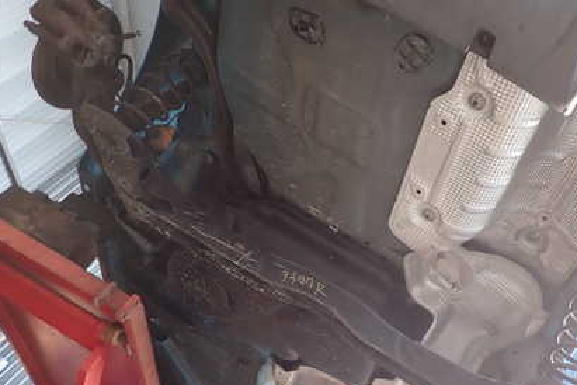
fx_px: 609
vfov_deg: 34.6
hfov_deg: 49.9
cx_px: 378
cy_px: 271
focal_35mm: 38
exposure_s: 1/80
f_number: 2
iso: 100
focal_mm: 4.5
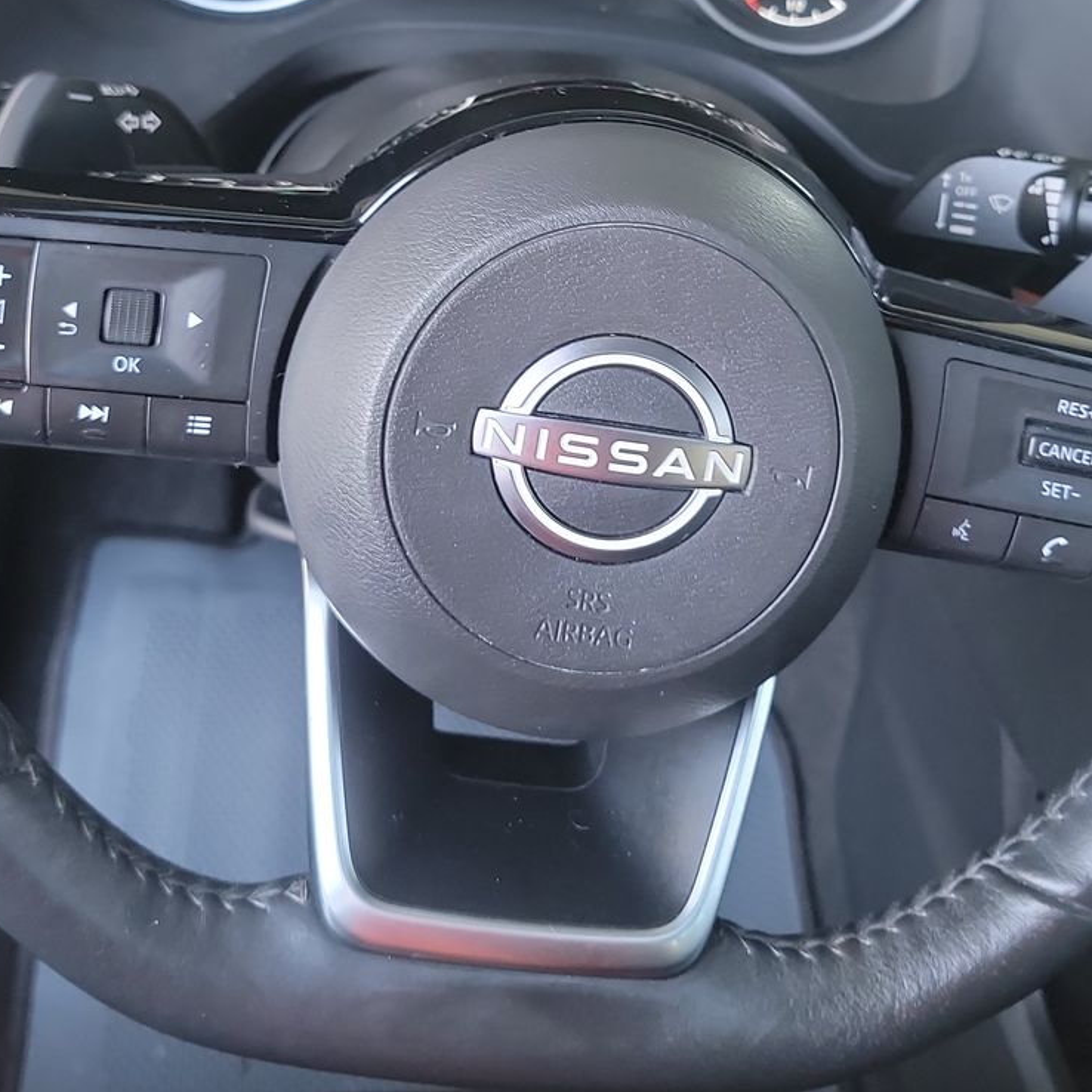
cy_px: 229
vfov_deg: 35.7
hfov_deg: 36.8
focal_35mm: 46
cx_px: 596
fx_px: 1642
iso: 632
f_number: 1.8
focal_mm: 6.7
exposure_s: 1/59
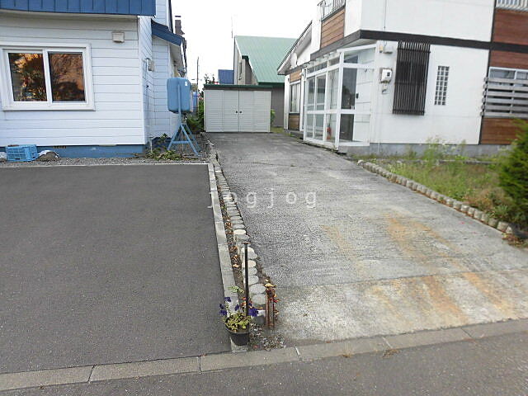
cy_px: 198
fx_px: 366
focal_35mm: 24
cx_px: 264
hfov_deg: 71.6
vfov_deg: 56.8
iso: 100
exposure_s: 1/320
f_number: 3.1
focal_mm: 4.3
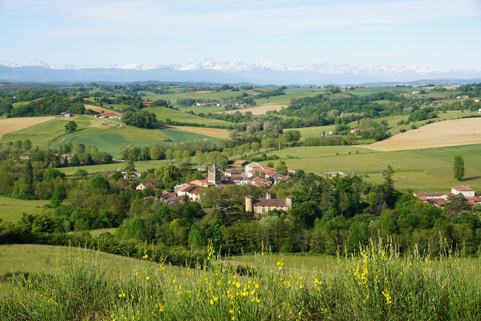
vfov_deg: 25.8
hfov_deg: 37.9
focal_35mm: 52
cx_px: 240
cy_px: 160
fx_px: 701
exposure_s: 1/125
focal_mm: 35
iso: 100
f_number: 9
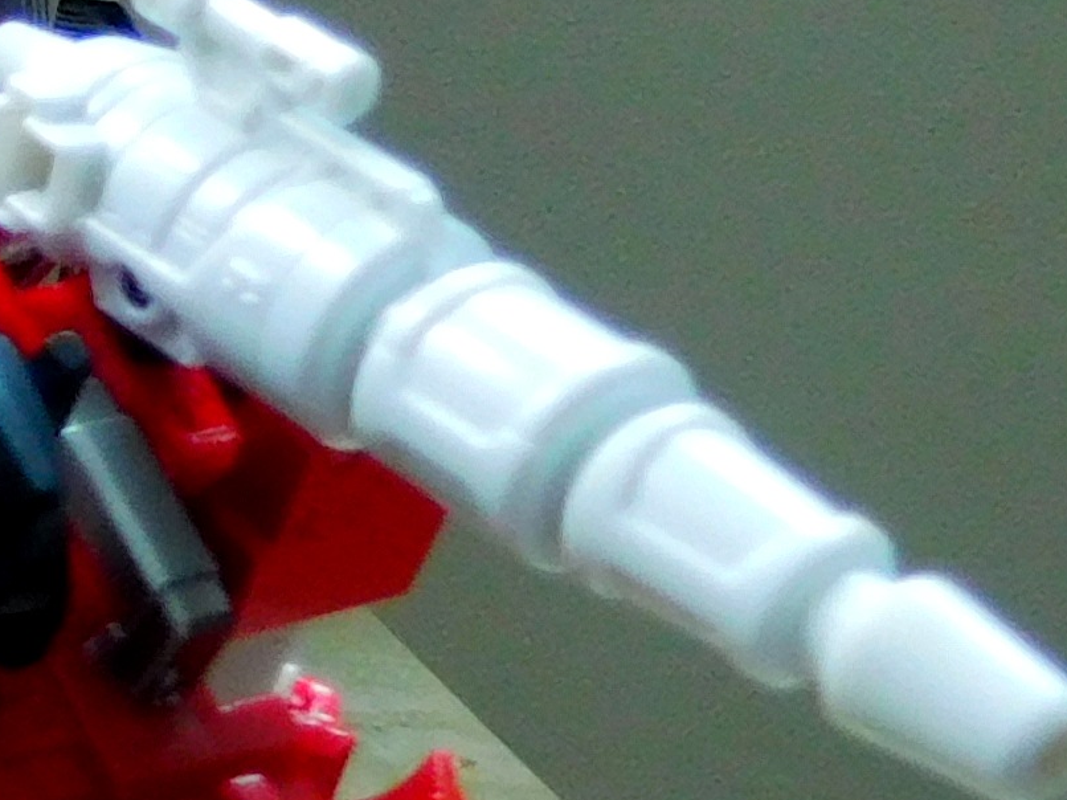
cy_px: 332
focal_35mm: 183
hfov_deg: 9.2
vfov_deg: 8.1
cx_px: -1816
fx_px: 5639
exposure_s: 1/20
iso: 200
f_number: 3.6
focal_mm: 5.7
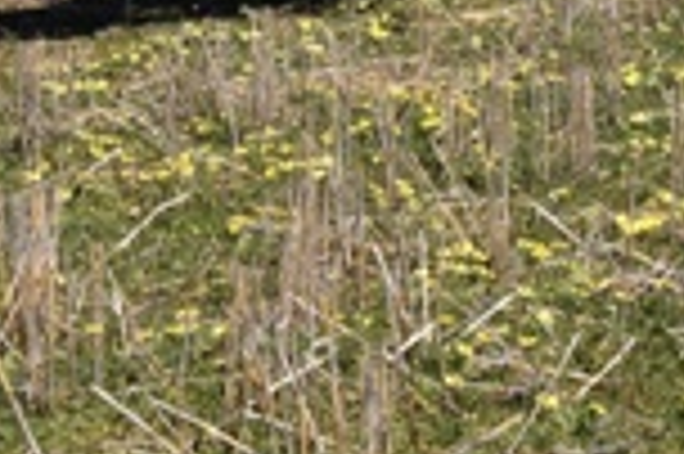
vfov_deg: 10.9
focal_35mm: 120
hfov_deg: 16.7
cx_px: 688
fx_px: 2278
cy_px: -281
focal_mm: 4.28
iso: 50
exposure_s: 1/1453
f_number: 2.4
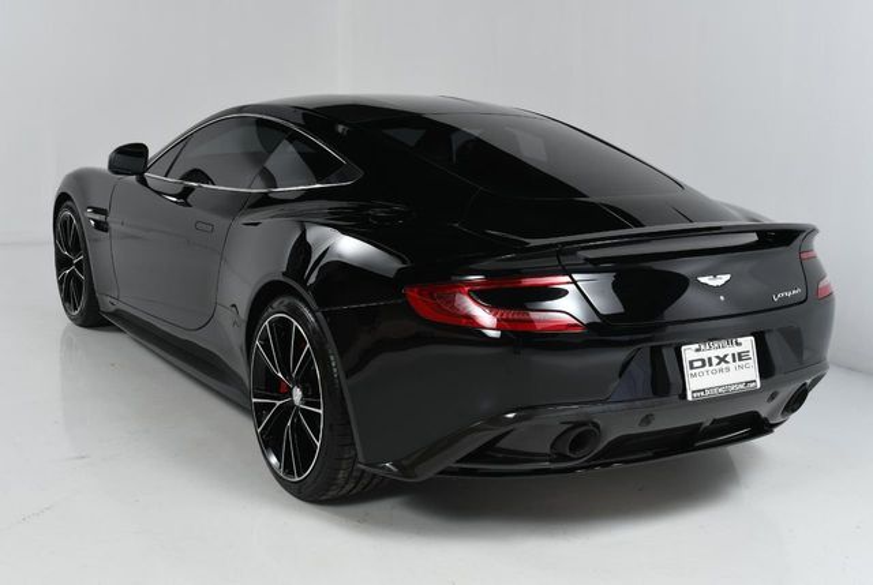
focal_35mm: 48
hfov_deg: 41.1
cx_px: 436
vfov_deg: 28.2
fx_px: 1166
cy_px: 292
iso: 100
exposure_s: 1/160
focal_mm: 24
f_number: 11
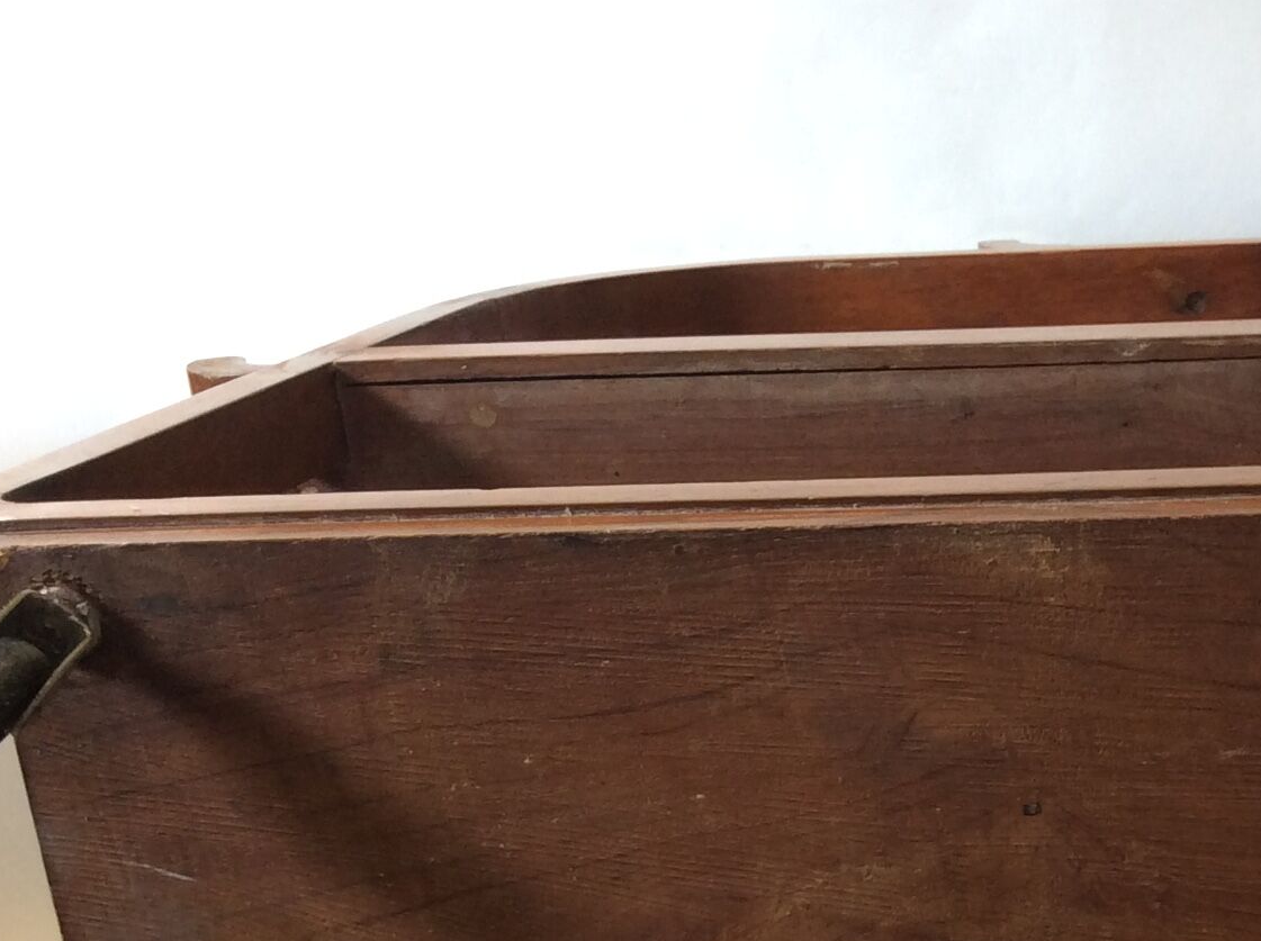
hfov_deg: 25.0
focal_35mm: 74
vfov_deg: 19.0
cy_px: 1067
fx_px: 2691
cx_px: 1278
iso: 50
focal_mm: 3.3
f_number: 2.4
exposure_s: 1/25
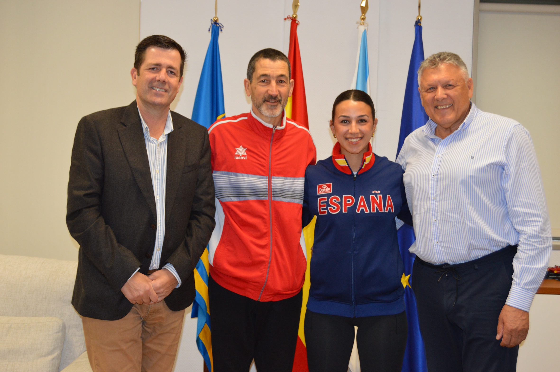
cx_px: 280
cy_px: 186
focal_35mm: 45
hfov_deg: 43.6
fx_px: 699
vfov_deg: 29.8
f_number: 4.2
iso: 720
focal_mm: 30
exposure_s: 1/60
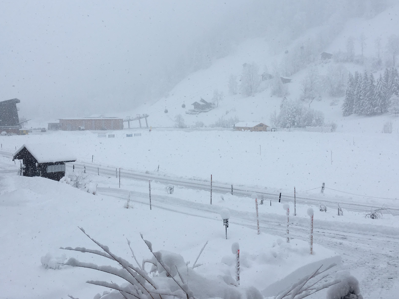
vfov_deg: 39.5
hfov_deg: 51.4
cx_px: 198
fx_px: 415
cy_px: 117
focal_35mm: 36
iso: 25
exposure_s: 1/1326
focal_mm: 4.15
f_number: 2.2
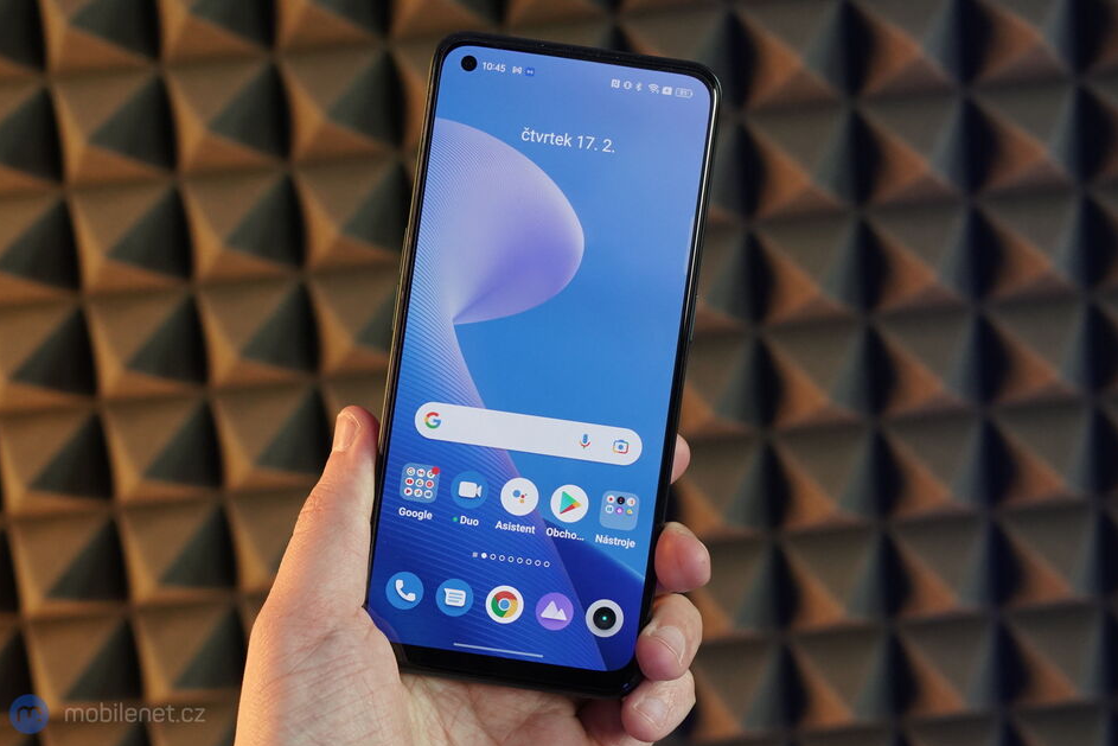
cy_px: 370
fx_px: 1708
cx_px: 564
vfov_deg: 24.6
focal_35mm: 55
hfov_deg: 36.2
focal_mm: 54
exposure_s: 1/160
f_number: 6.3
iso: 3200
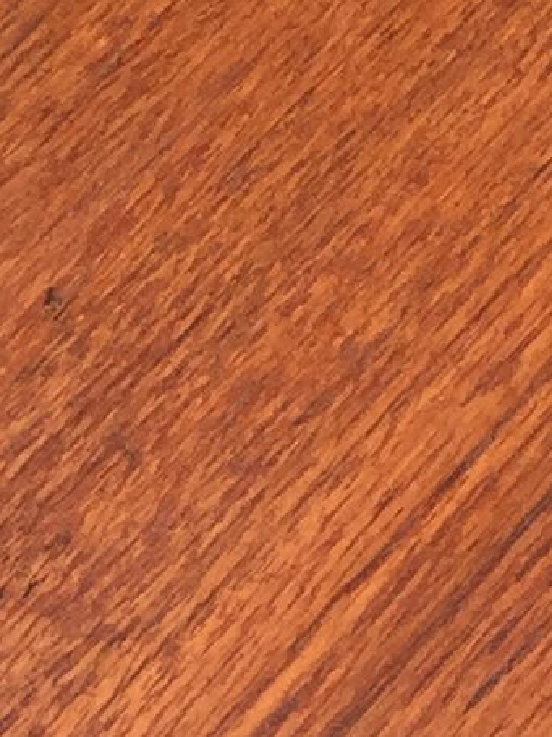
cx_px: 1177
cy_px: 779
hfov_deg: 6.9
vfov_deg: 9.4
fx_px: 4425
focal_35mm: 208
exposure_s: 1/425
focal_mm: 4.15
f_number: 2.2
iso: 32
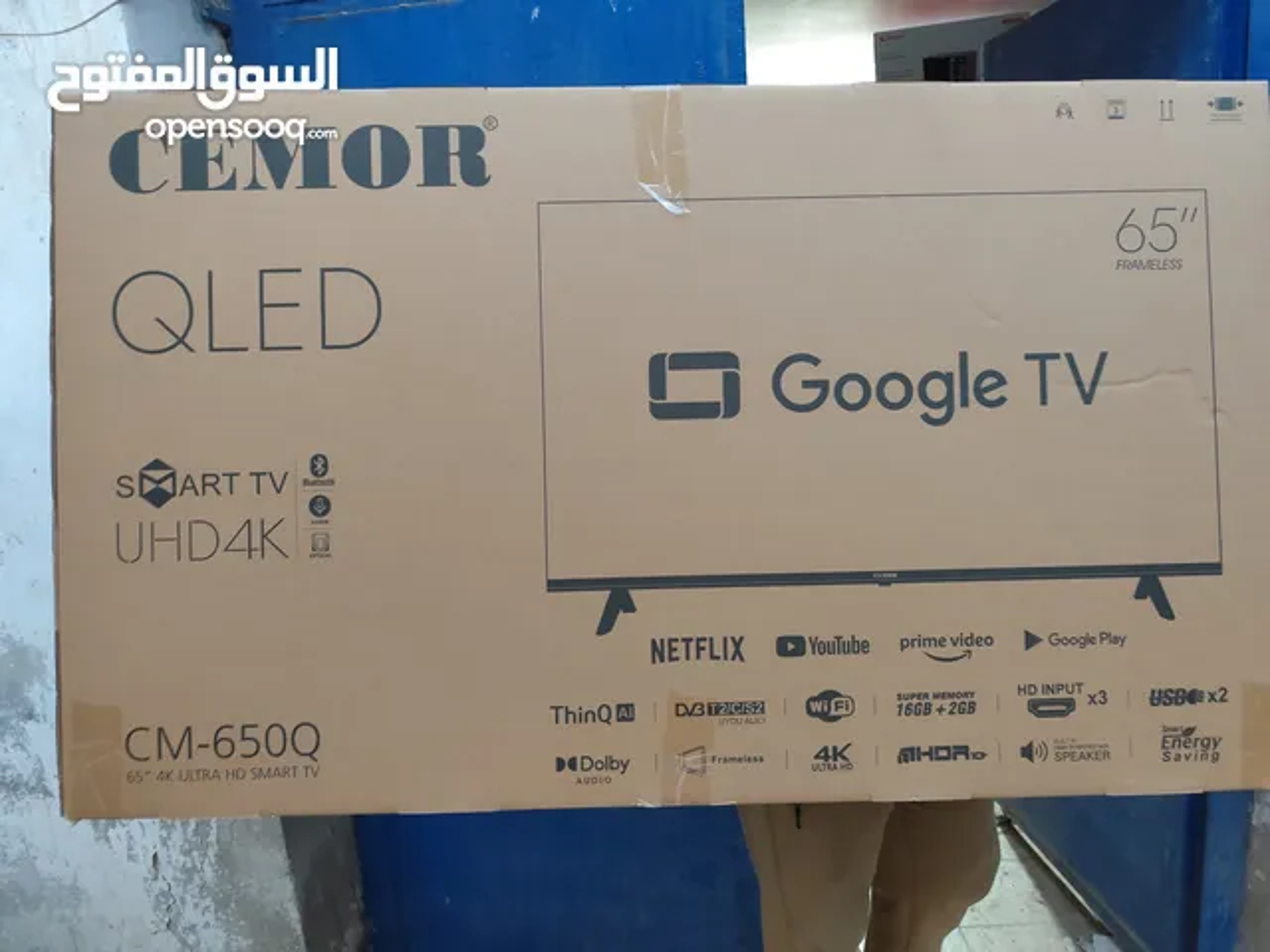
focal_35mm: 23
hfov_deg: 73.9
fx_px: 844
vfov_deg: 58.9
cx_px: 635
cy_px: 476
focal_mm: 6.14
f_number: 1.65
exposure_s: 1/25
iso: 1600
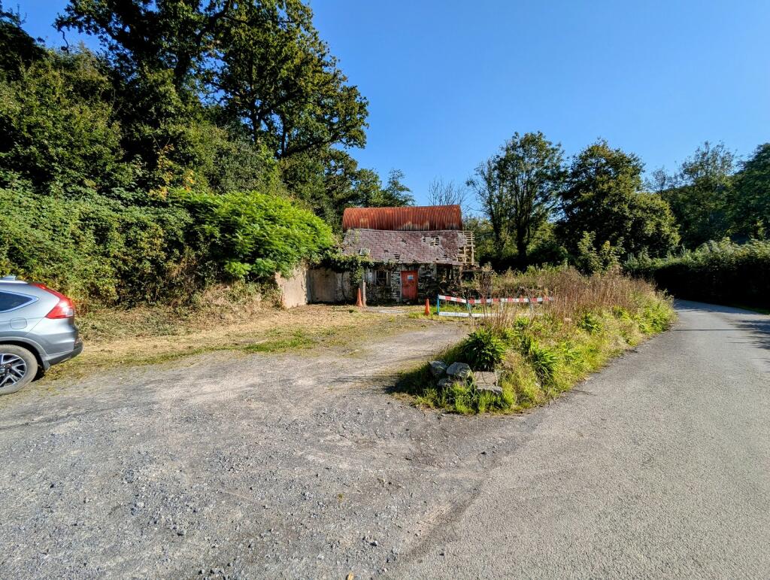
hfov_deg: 94.4
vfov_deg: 78.2
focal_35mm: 16
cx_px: 385
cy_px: 290
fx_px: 356
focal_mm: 2.35
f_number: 2.2
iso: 47
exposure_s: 1/1460
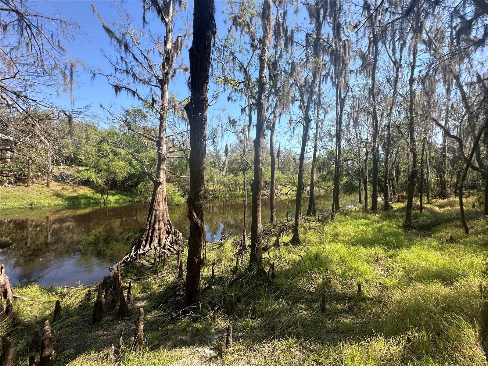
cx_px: 244
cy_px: 183
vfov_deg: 85.7
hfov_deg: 102.1
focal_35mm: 14
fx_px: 197
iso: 50
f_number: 2.2
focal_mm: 2.22
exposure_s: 1/836
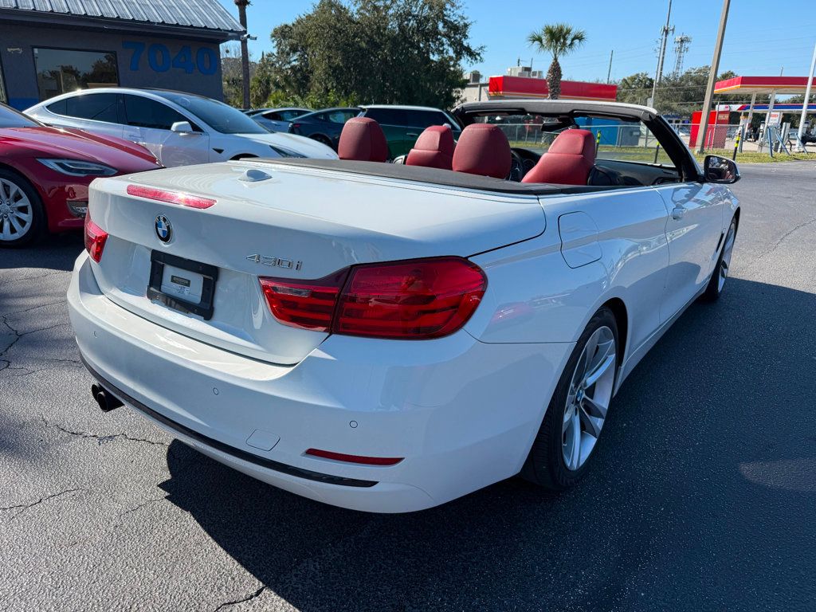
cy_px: 306
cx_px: 408
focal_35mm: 24
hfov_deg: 71.6
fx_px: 566
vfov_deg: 56.8
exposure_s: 1/3425
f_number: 1.78
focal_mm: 6.76
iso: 80
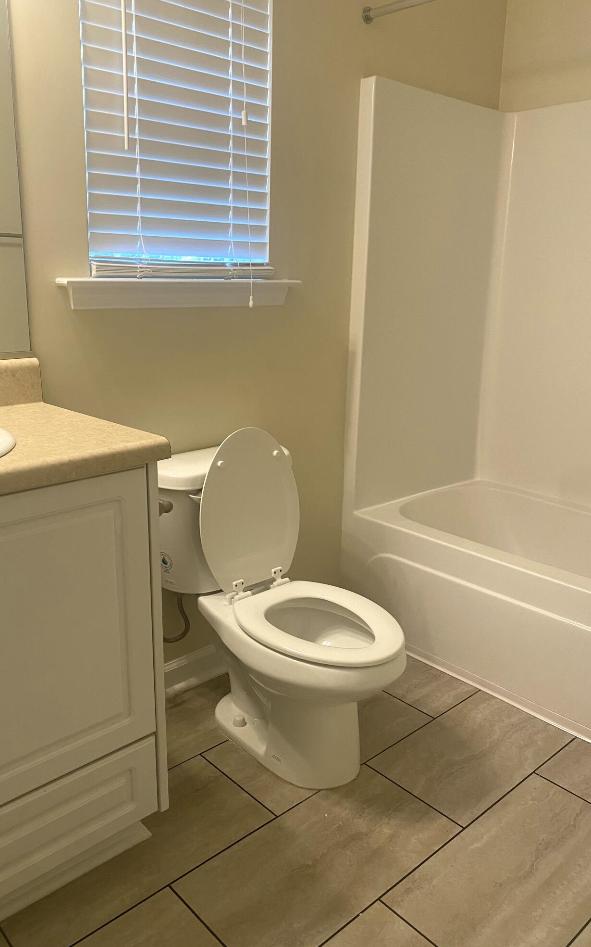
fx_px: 722
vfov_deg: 66.5
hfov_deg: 44.5
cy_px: 472
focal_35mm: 28
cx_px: 264
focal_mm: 4.25
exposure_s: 1/60
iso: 100
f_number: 1.8
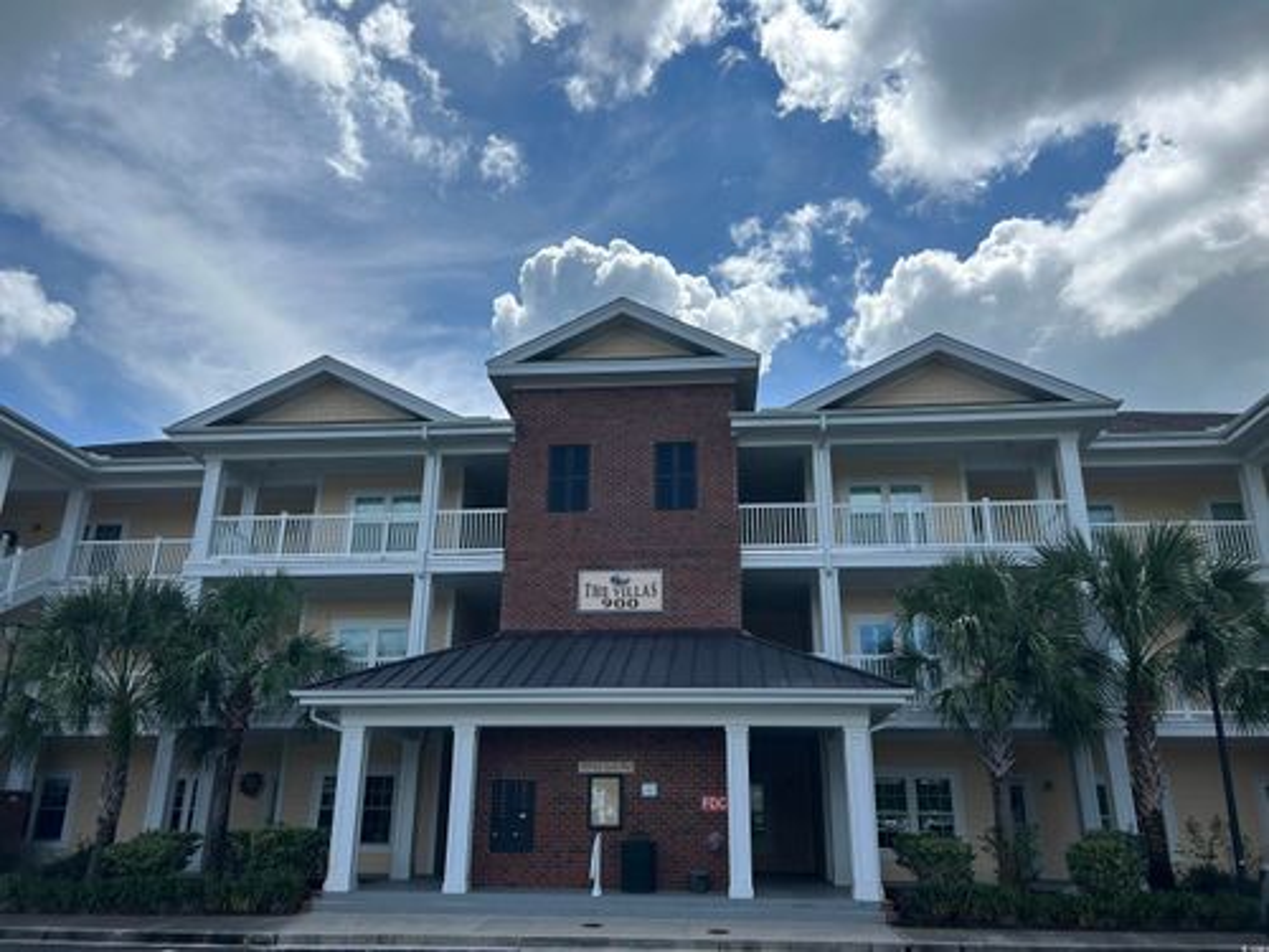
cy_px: 476
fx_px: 953
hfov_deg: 67.3
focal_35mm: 26
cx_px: 634
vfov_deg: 53.1
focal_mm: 5.7
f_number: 1.5
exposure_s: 1/6579
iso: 50
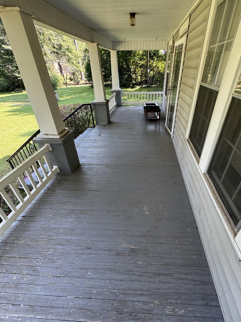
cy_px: 183
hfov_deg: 74.4
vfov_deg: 90.5
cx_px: 137
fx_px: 158
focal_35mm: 17
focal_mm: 2.22
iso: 80
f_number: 2.2
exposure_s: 1/99
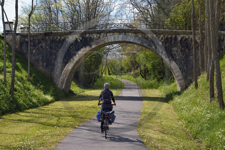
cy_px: 75
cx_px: 112
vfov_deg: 22.6
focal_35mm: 60
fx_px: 375
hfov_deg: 33.4
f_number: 10
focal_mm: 60
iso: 200
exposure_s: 1/250
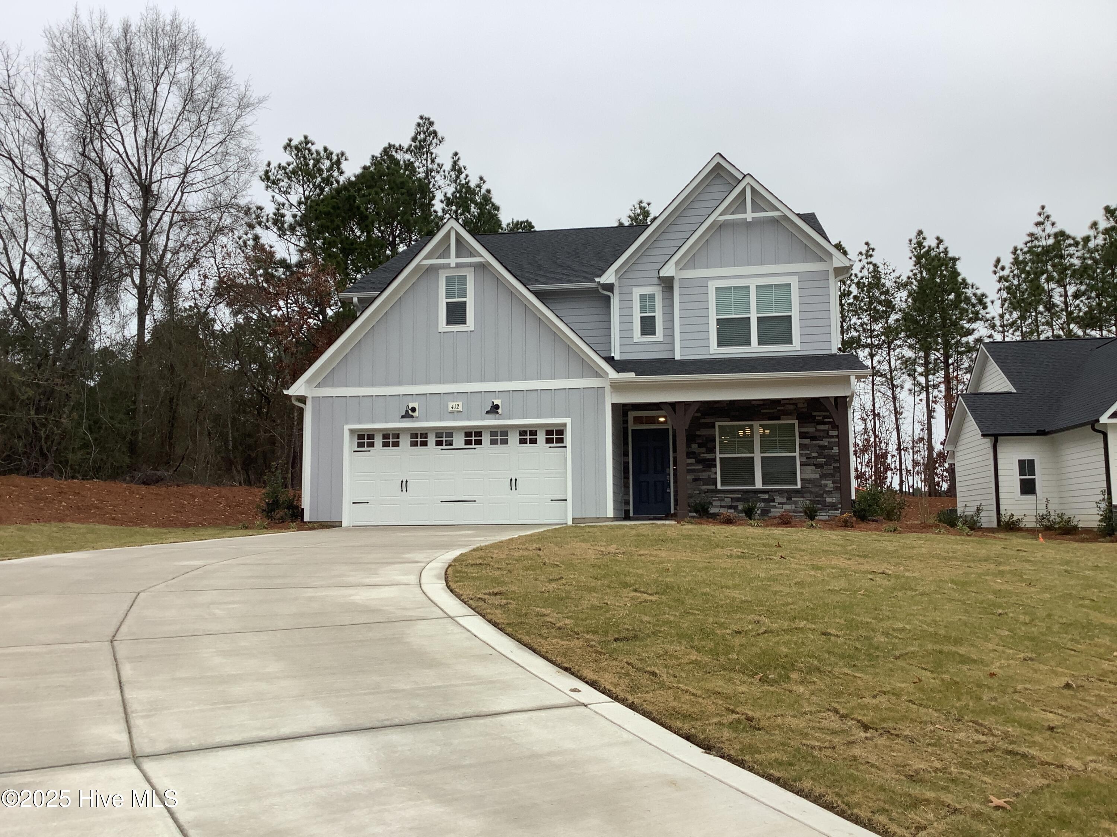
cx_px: 558
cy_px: 418
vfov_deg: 45.4
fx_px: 1000
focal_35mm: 31
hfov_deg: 58.4
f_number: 2.4
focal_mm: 3.3
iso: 25
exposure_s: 1/136
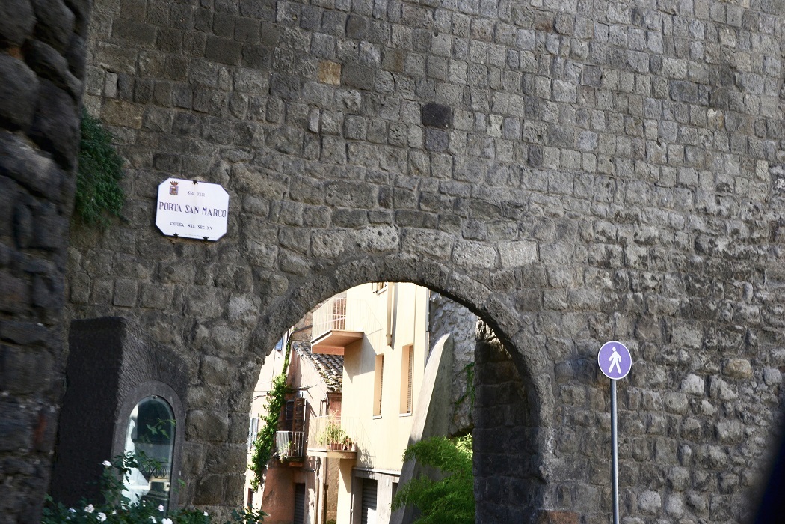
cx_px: 392
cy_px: 262
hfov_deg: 43.6
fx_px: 981
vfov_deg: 29.9
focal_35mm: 45
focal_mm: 30
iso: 400
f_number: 11
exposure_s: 1/320
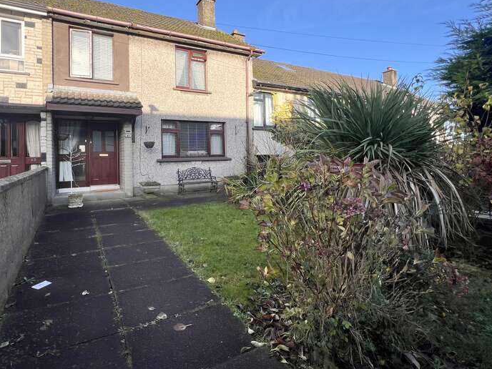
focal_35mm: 17
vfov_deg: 74.2
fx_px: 242
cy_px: 153
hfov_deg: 90.3
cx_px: 207
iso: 32
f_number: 1.8
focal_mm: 1.57
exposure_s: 1/528
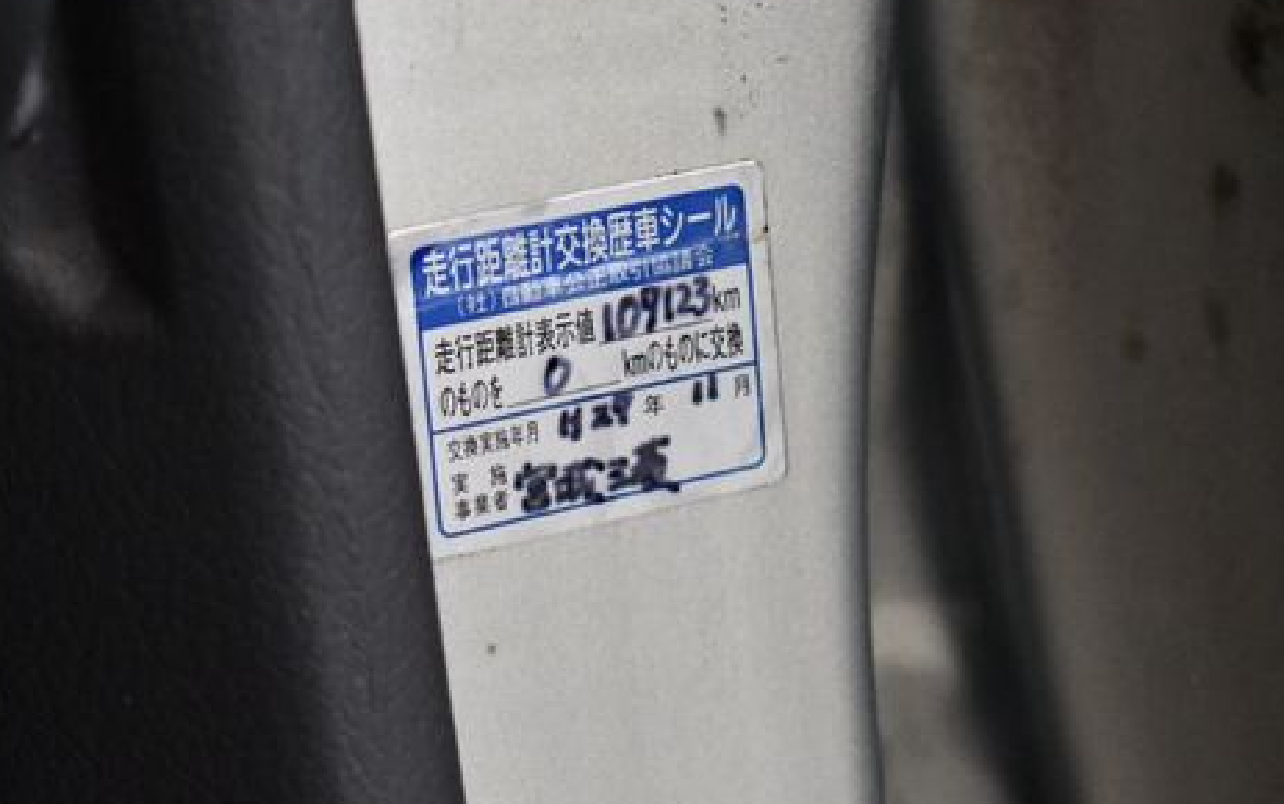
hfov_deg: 13.5
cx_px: 632
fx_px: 5427
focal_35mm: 155
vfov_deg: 8.5
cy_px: 374
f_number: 5.6
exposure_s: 1/60
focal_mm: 55
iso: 6400
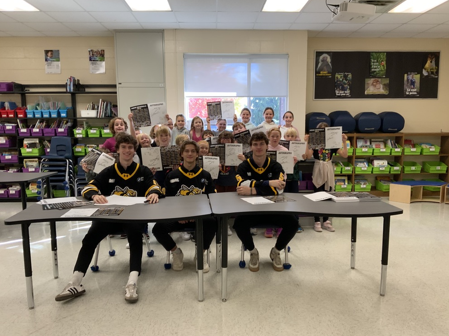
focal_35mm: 30
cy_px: 170
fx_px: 389
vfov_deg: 46.8
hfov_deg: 60.0
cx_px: 232
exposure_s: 1/60
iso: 100
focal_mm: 3
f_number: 1.8
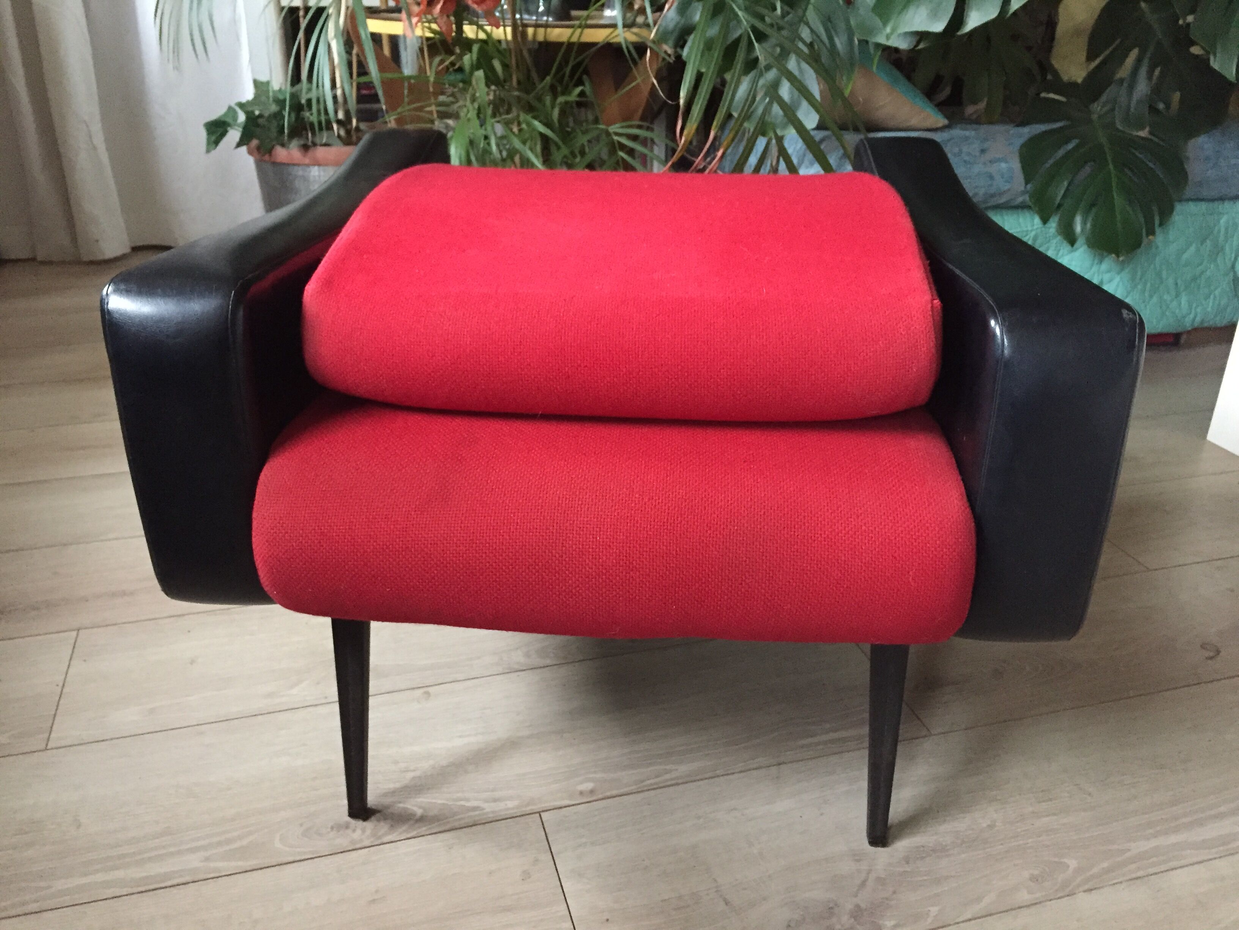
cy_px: 465
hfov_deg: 61.7
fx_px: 1038
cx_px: 620
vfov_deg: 48.2
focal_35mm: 29
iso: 320
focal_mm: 4.15
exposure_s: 1/17
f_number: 2.2
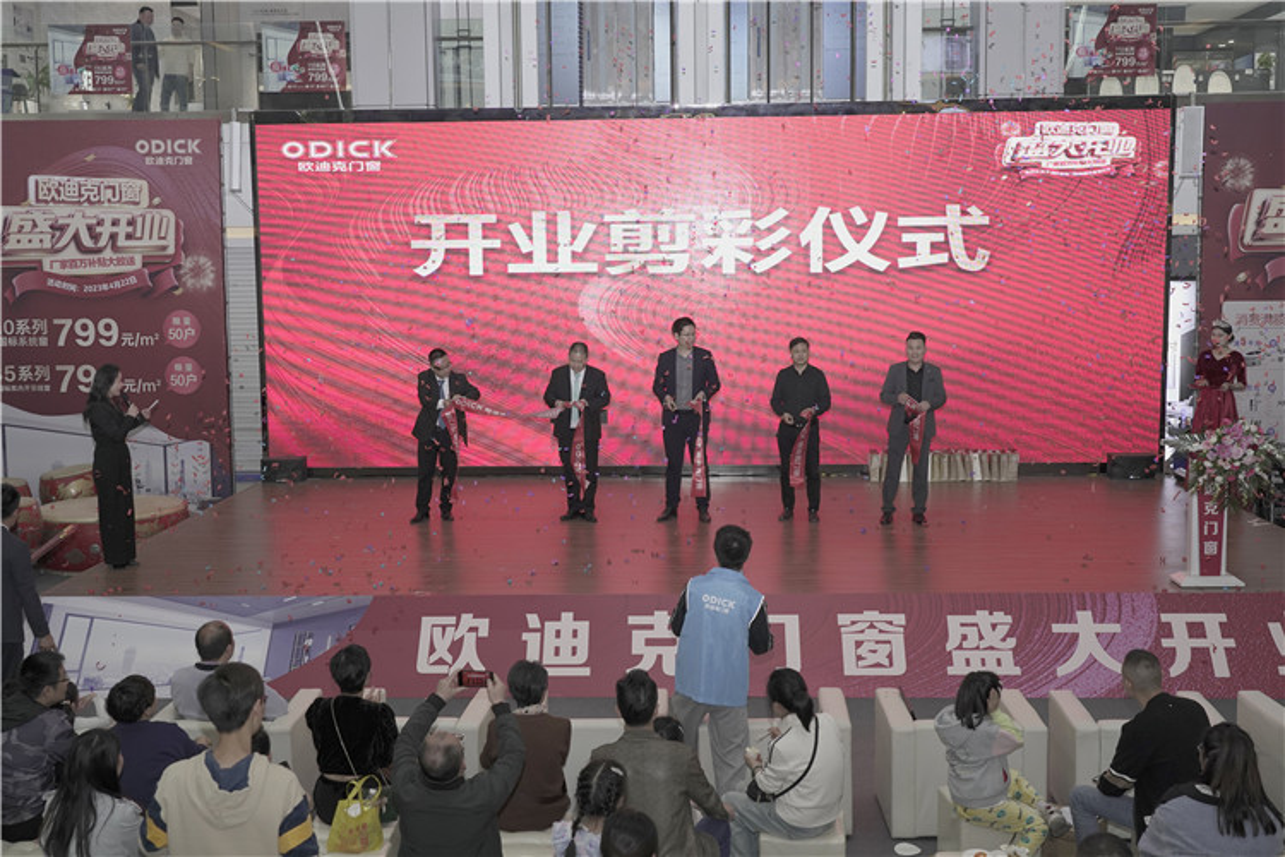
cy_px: 428
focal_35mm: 40
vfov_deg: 33.4
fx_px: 1428
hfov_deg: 48.5
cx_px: 642
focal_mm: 40
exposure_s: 1/200
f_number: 5.6
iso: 1600
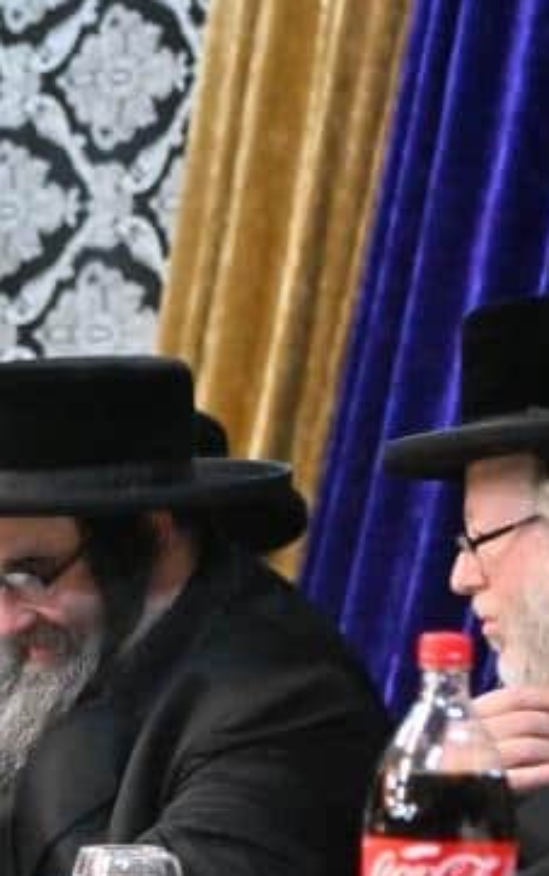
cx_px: -273
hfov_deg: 6.0
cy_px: 744
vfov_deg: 9.7
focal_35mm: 216
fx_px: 5159
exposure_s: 1/160
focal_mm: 75
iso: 2500
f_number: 4
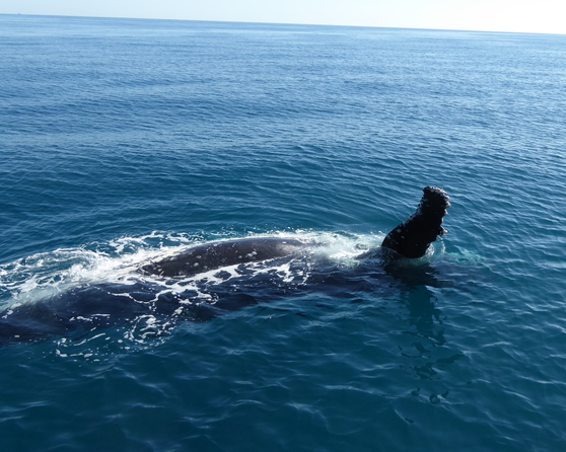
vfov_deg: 42.2
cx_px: 377
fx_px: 586
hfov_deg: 50.6
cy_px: 213
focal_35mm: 35
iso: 100
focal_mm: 4.3
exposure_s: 1/800
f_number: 3.3
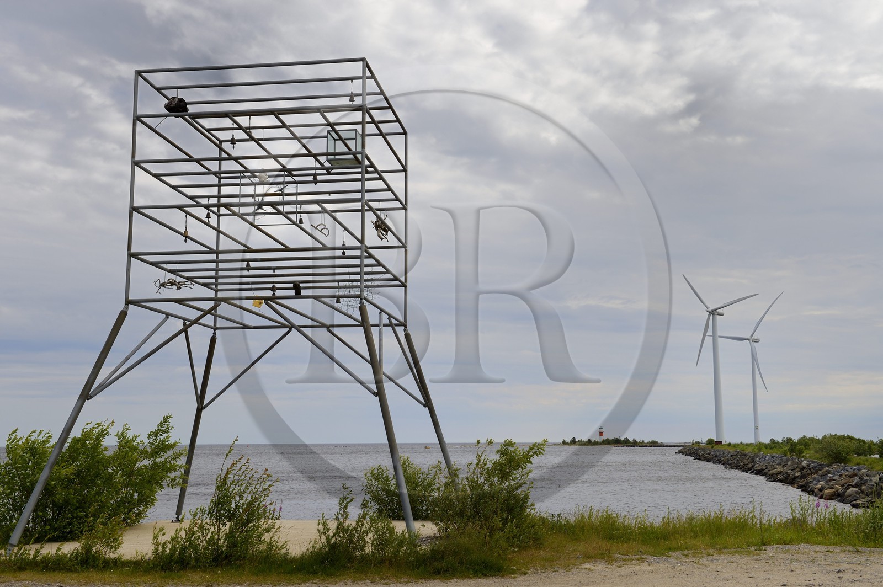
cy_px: 294
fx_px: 980
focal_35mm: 40
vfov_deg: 33.3
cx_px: 442
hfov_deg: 48.5
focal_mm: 40
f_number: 11
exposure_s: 1/250
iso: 200
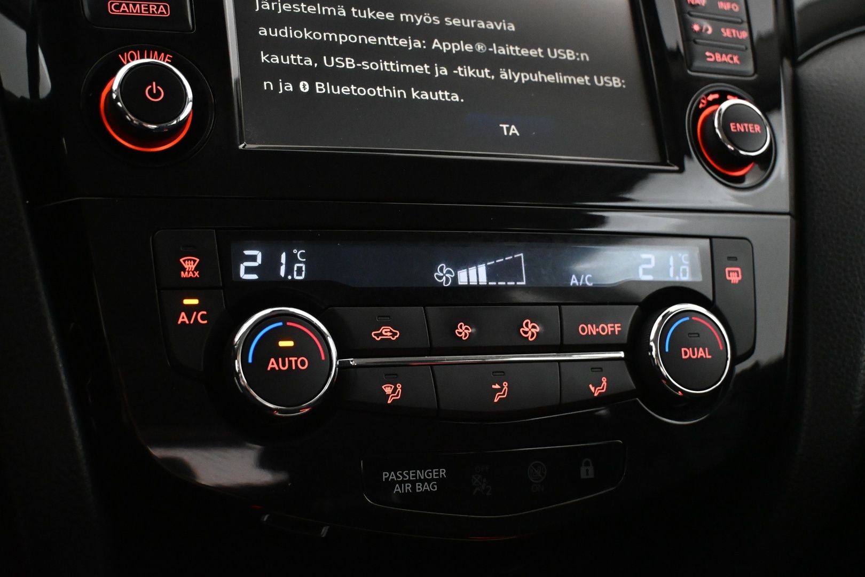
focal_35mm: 50
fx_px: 1189
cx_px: 432
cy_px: 288
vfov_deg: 27.3
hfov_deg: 40.0
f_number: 5
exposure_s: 1/50
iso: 6400
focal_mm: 33
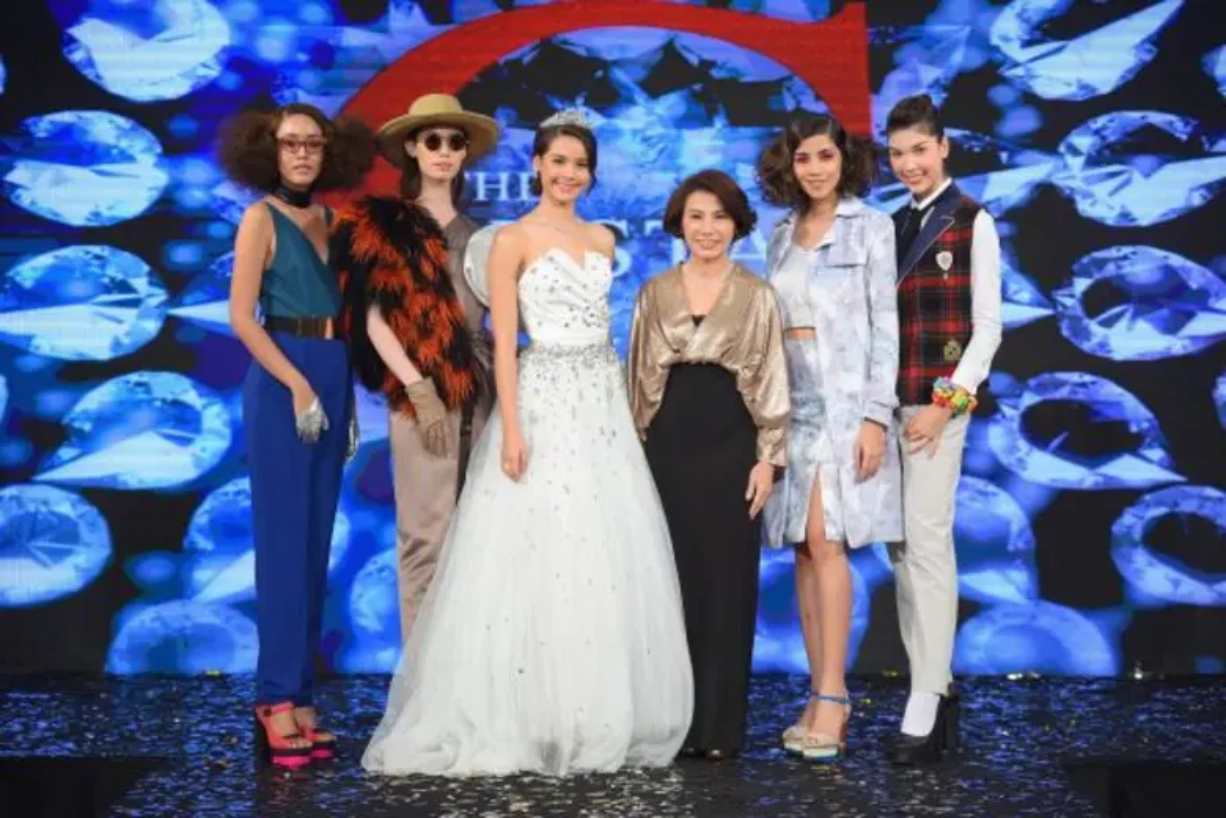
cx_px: 613
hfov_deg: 16.4
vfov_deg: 11.0
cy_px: 409
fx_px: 4257
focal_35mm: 125
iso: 800
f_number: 4.5
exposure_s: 1/250
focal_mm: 125
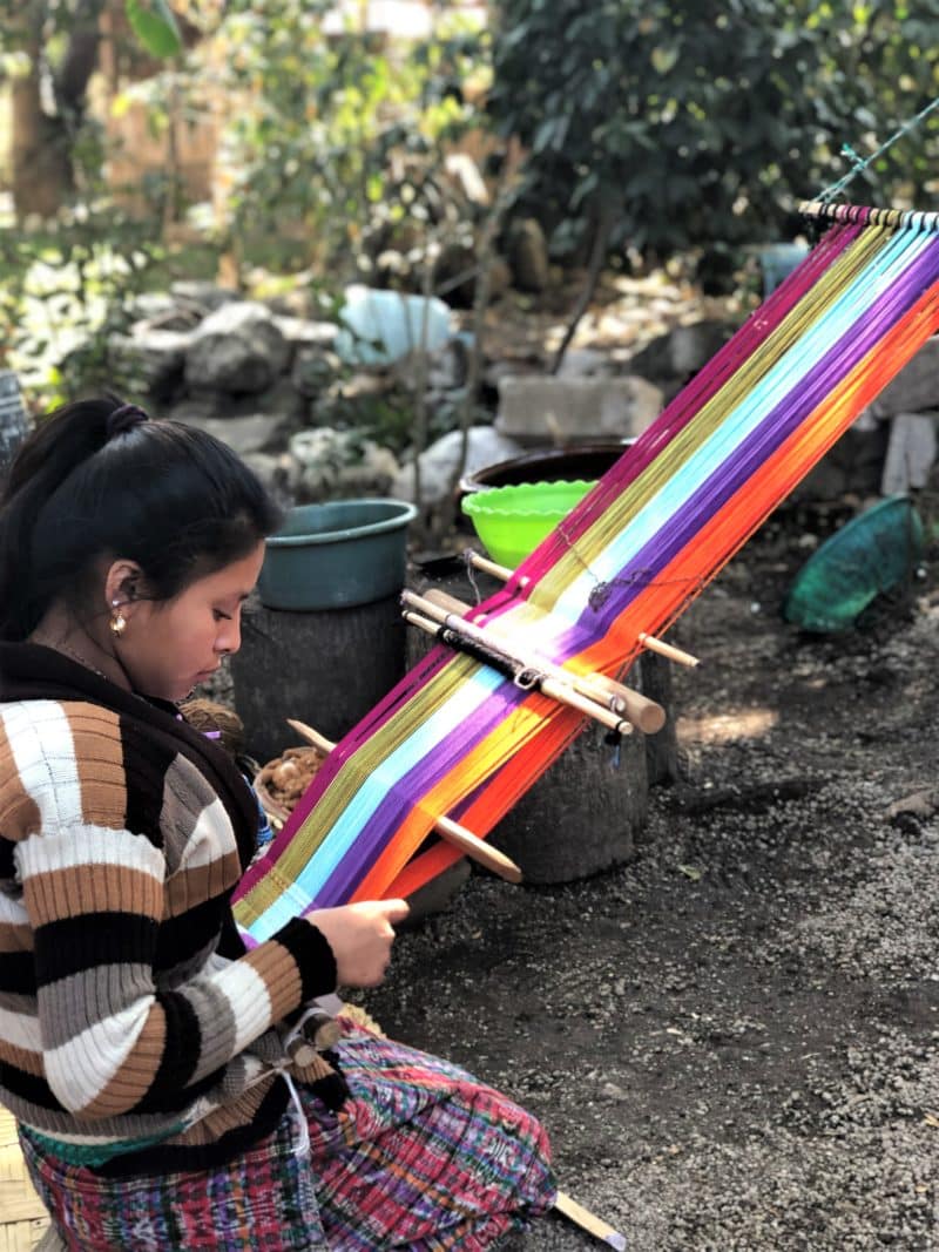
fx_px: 2062
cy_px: 626
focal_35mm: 57
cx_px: 470
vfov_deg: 33.8
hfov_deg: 25.7
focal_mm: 6.6
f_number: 2.8
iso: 40
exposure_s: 1/30
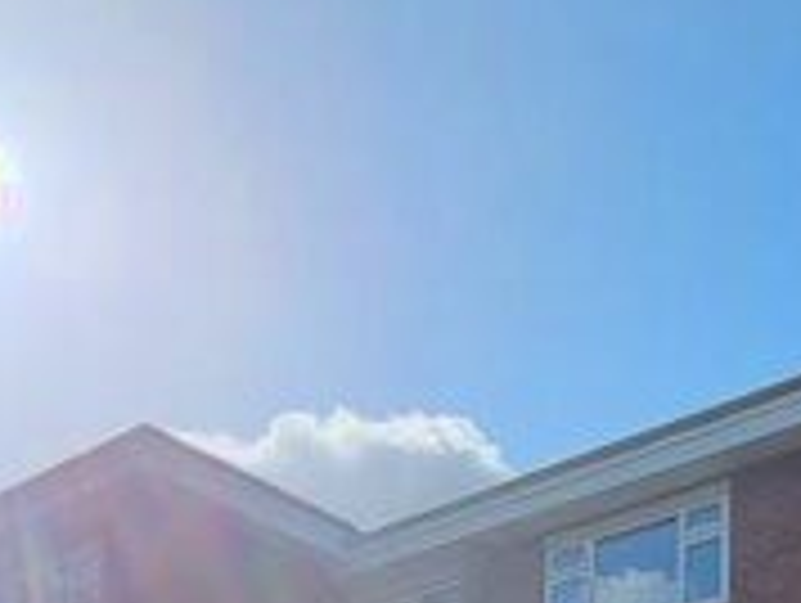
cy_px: 920
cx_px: 810
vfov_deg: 22.9
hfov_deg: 34.0
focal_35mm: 51
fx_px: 1182
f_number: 2.2
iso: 50
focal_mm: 2.2
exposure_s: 1/1916
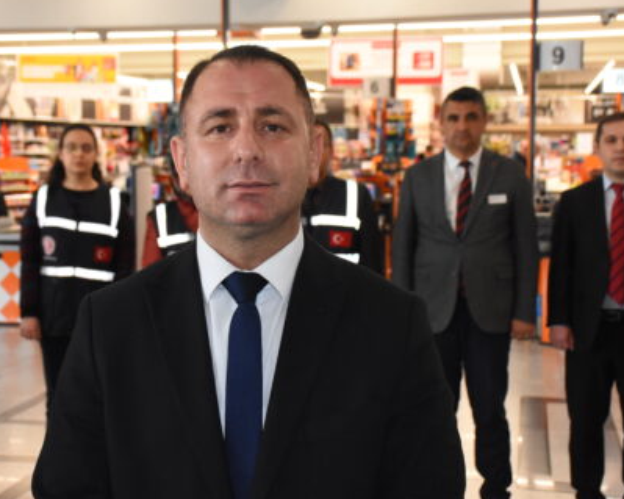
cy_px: 222
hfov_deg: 30.9
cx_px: 264
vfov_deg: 25.0
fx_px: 1126
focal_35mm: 61
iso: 2500
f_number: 5.6
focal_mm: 32
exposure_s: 1/250
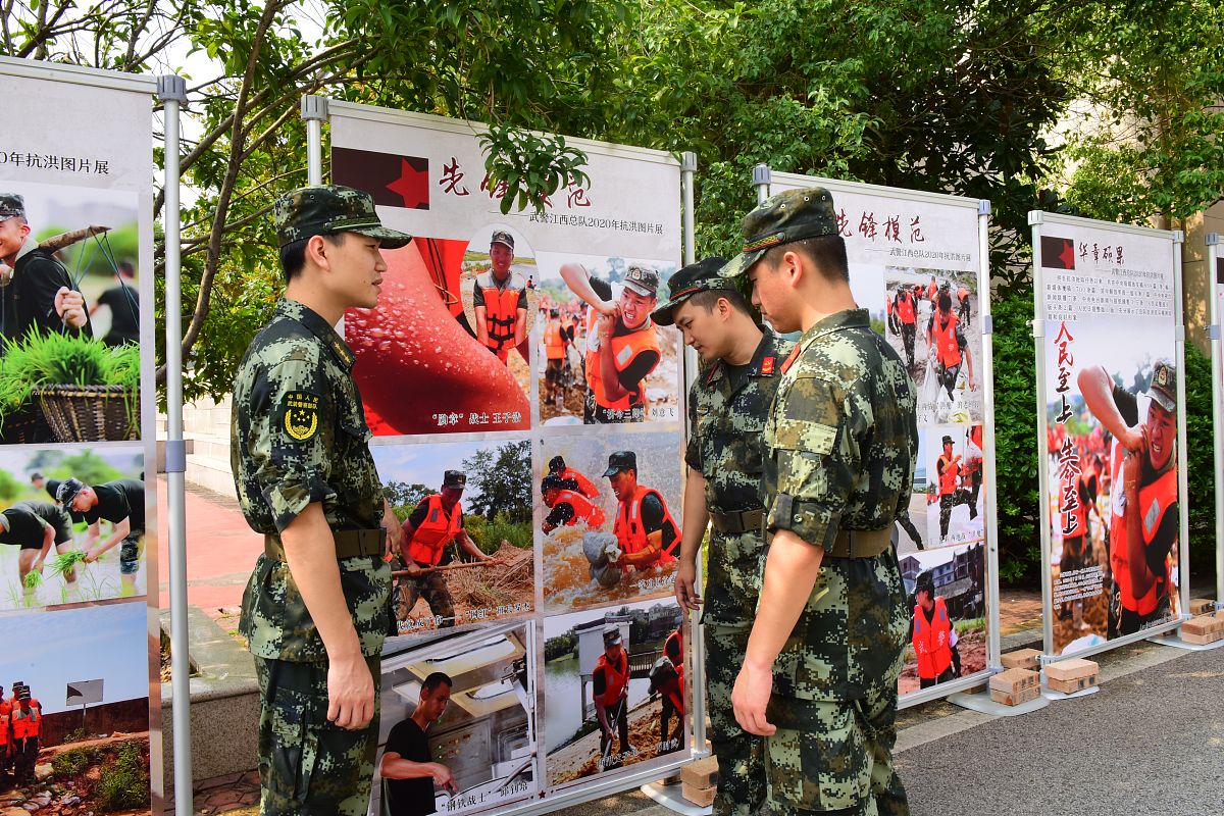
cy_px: 408
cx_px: 612
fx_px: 986
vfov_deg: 45.0
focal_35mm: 29
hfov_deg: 63.7
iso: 1250
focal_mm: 29
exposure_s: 1/125
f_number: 22
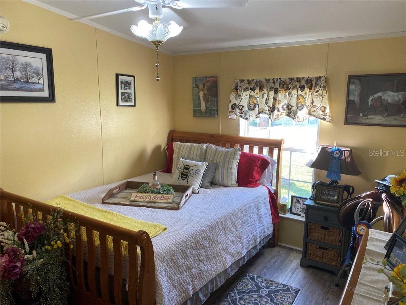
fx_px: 305
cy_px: 152
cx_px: 203
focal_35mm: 26
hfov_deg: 67.3
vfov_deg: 53.1
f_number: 1.8
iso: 125
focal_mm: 4.25
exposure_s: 1/120
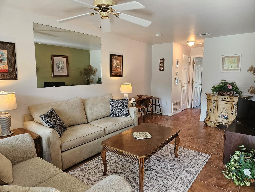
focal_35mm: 23
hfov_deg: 73.9
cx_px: 128
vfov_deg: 58.9
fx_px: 169
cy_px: 96
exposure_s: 1/120
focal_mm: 5.4
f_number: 1.8
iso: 200
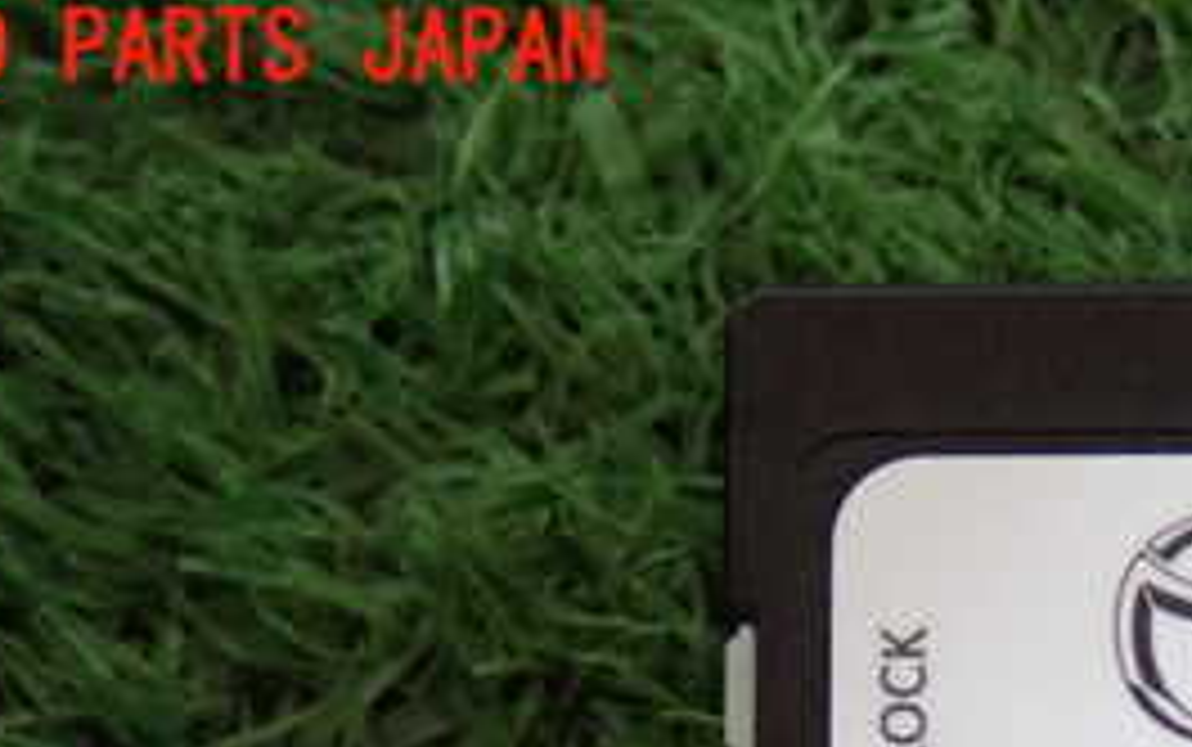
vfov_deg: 9.3
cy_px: 1008
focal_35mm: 139
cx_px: 1138
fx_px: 4518
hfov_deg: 14.8
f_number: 3.5
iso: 800
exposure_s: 1/20
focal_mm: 10.35
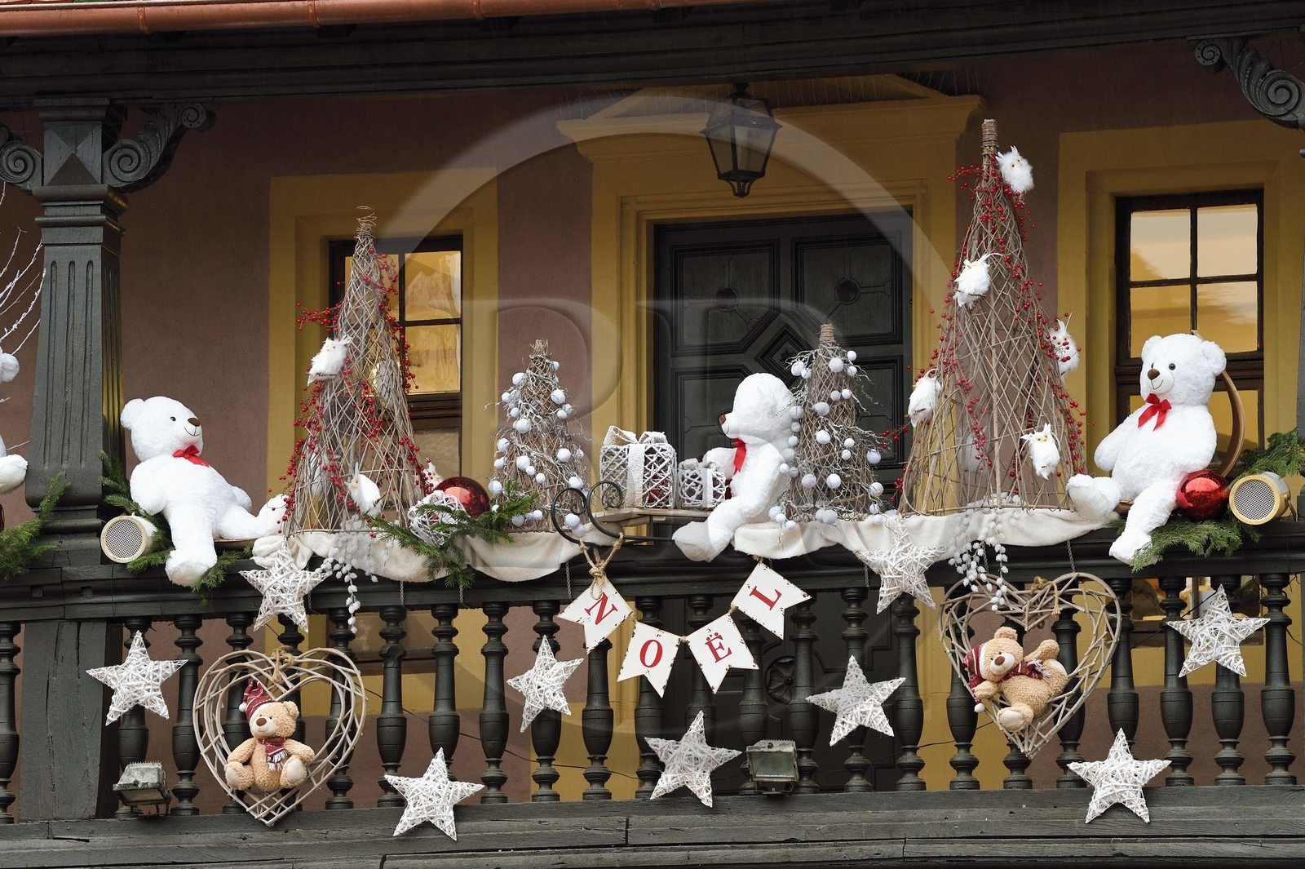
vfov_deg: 6.9
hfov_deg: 10.3
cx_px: 652
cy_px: 434
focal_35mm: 200
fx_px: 7246
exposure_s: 1/60
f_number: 5.6
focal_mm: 200
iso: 800
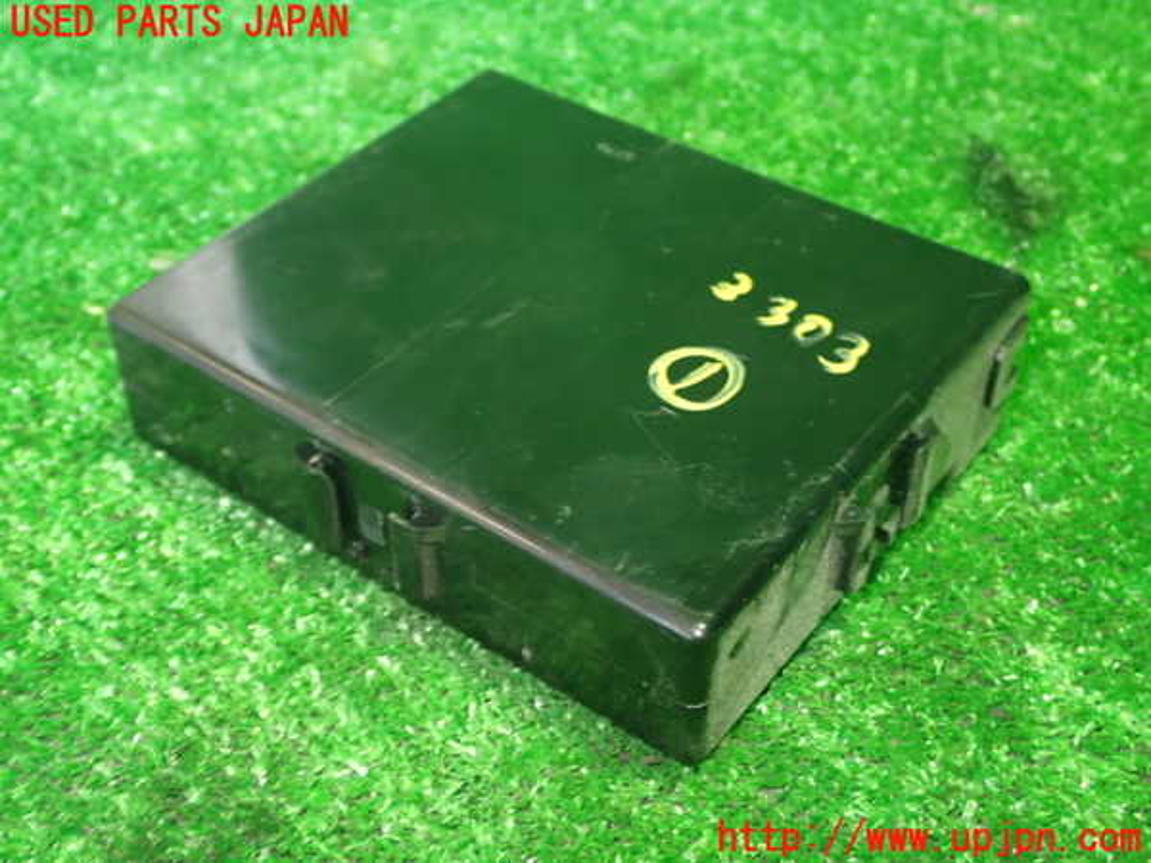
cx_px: 576
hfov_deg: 40.4
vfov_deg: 30.9
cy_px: 432
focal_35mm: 47
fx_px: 1563
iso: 800
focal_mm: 8.4
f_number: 3.1
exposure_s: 1/13
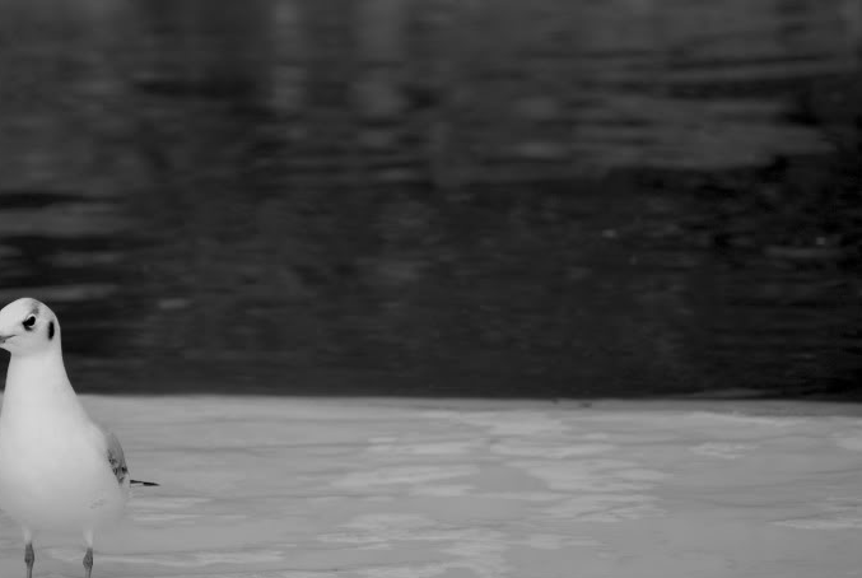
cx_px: 357
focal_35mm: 453
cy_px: 355
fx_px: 10866
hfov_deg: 4.5
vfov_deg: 3.0
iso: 100
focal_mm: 200
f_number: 5.6
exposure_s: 1/125
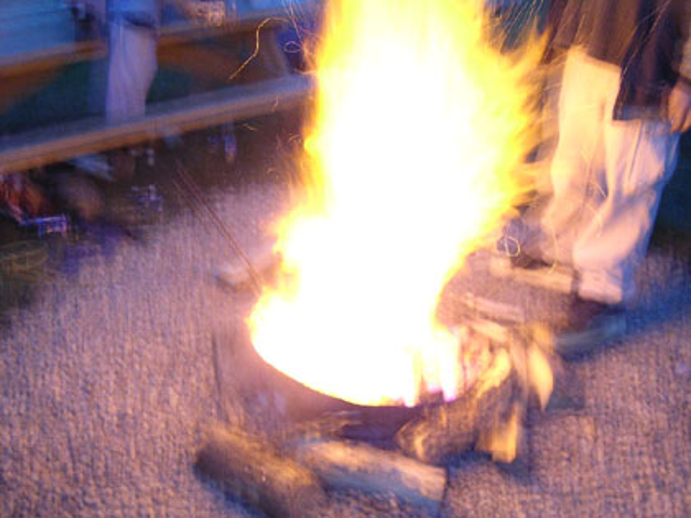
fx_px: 759
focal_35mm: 38
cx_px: 346
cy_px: 259
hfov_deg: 49.0
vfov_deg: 37.7
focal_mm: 5.8
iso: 400
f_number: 2.8
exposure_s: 1/1.9
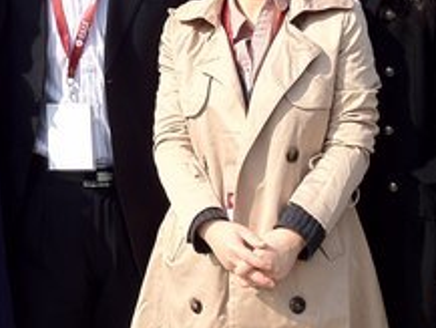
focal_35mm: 129
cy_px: -60
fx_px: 1626
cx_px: 64
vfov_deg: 11.3
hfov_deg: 15.1
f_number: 2.4
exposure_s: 1/986
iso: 64
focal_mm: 4.28
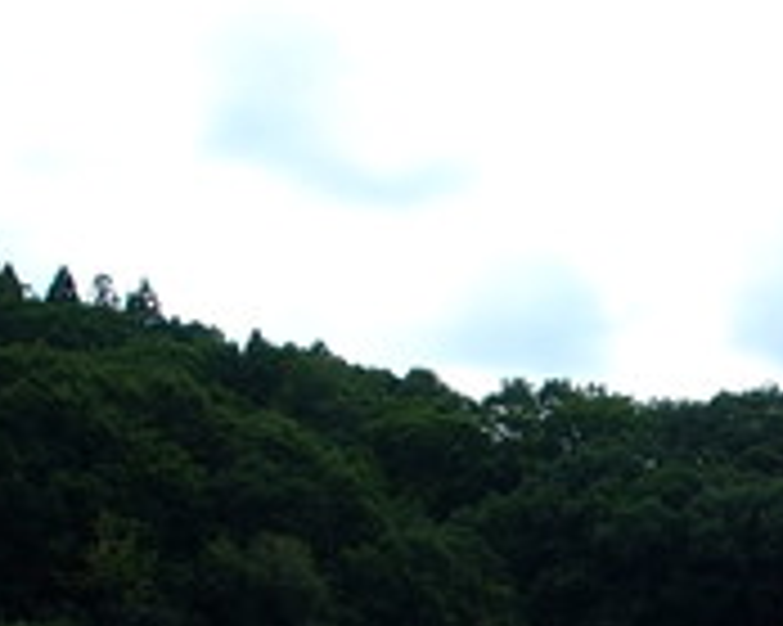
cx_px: 950
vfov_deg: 9.1
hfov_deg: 11.6
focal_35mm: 163
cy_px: 1058
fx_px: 3775
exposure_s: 1/350
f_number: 11
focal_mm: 28
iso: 400
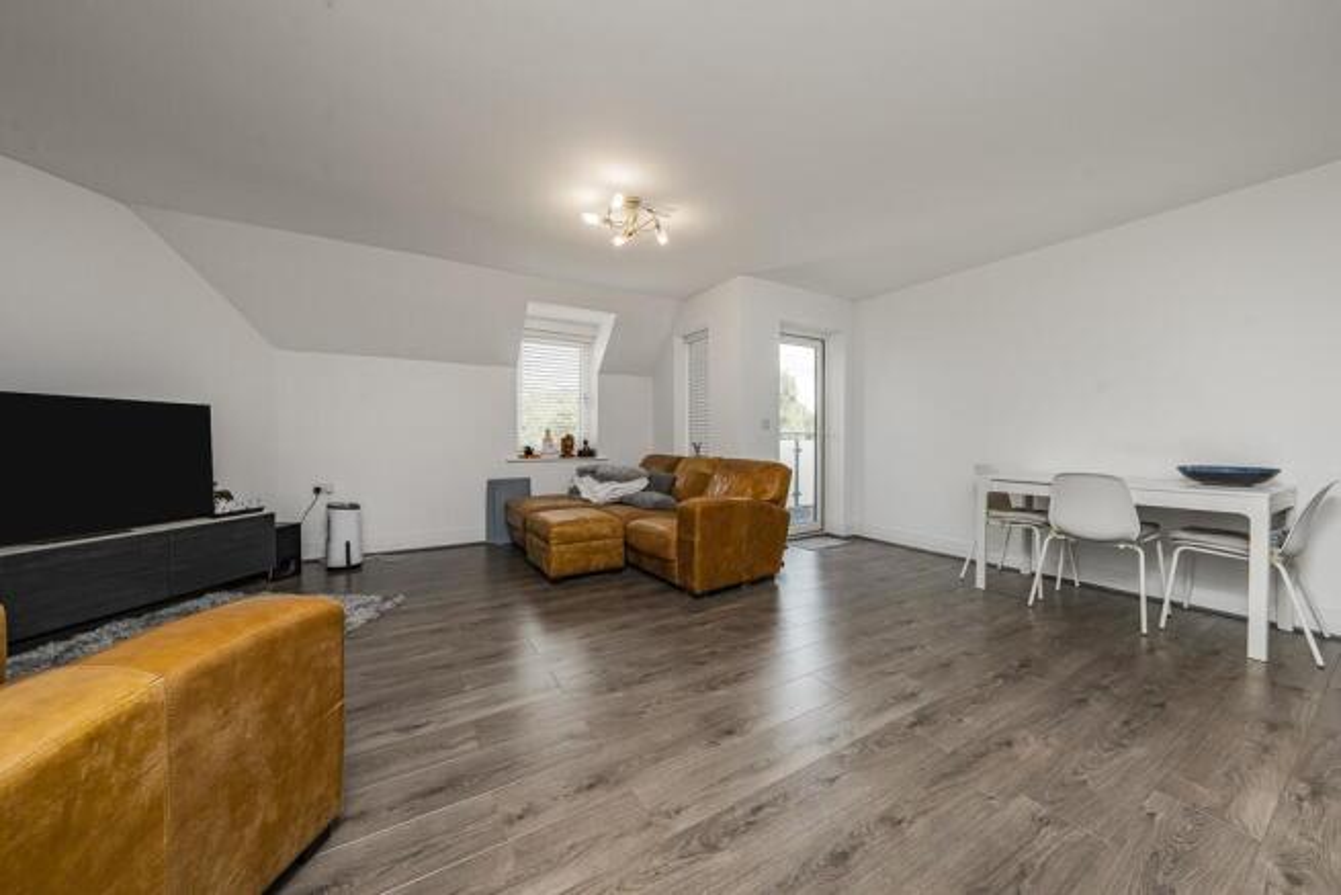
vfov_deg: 90.0
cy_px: 448
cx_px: 670
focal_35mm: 12
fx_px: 447
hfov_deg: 112.6
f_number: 9
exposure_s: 1/40
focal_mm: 12
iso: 320
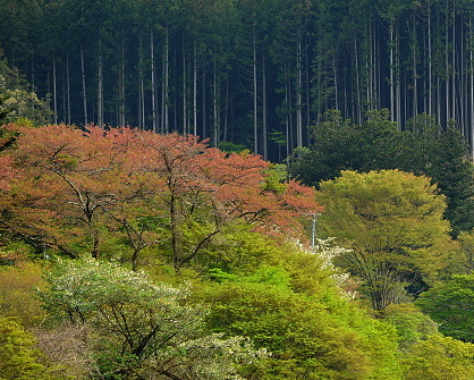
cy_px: 187
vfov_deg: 5.8
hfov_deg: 7.2
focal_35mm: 269
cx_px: 339
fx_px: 3776
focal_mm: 200
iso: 400
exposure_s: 1/400
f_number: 5.6
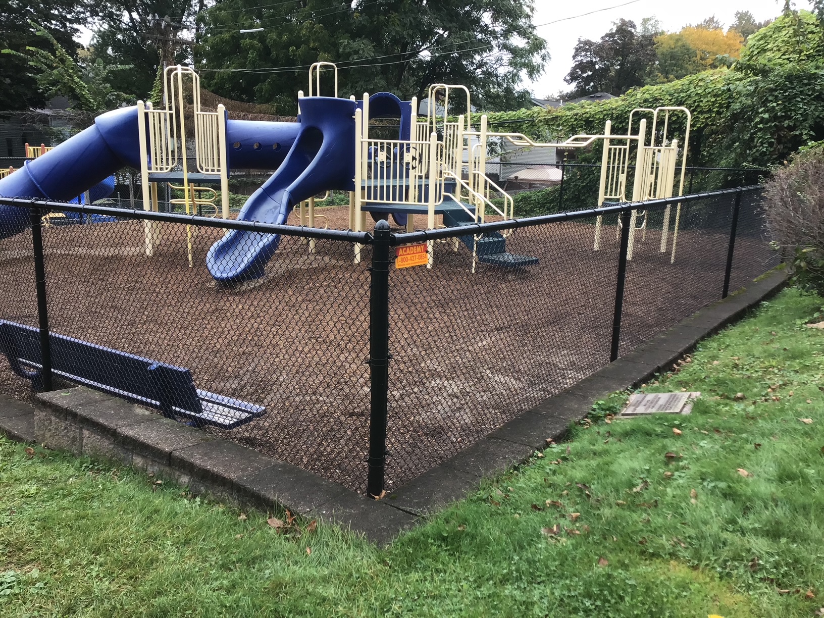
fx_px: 738
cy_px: 309
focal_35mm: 31
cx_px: 412
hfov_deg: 58.4
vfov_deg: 45.4
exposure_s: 1/120
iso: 40
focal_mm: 3.3
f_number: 2.4
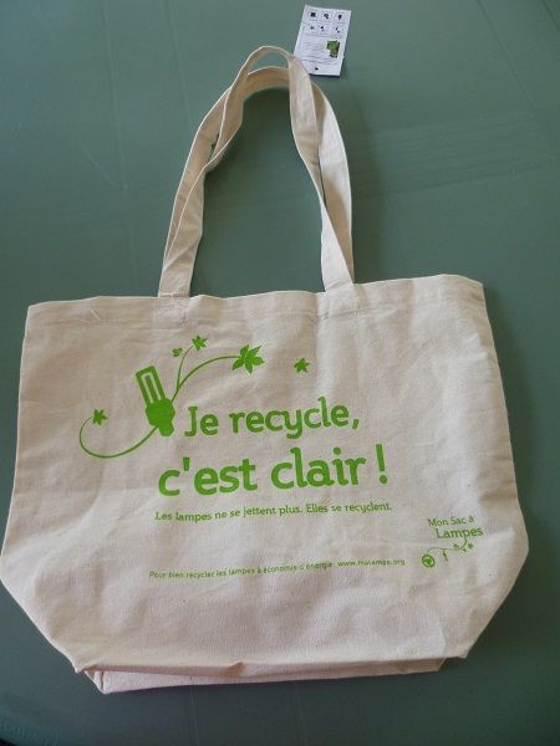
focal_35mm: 28
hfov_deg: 49.7
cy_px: 373
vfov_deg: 63.4
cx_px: 280
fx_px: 604
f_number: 2.8
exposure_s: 1/40
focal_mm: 5
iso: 80
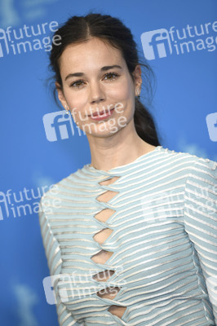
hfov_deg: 6.9
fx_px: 1811
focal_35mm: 200
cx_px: 108
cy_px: 163
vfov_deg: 10.3
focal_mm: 200
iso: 640
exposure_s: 1/320
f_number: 3.5
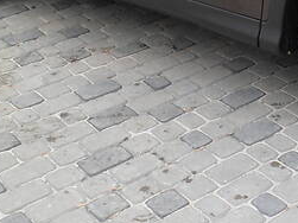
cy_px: -71
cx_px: 325
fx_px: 714
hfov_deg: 22.3
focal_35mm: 83
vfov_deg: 16.7
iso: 80
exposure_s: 1/45
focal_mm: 4.9
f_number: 3.3
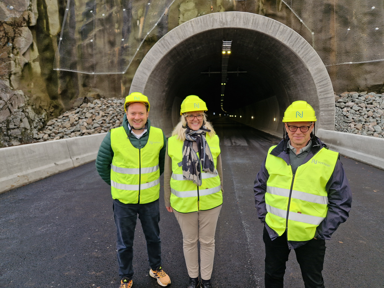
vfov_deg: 58.9
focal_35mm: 23
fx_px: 255
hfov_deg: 73.9
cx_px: 192
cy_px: 144
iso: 50
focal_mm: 5.4
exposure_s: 1/180
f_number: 1.8
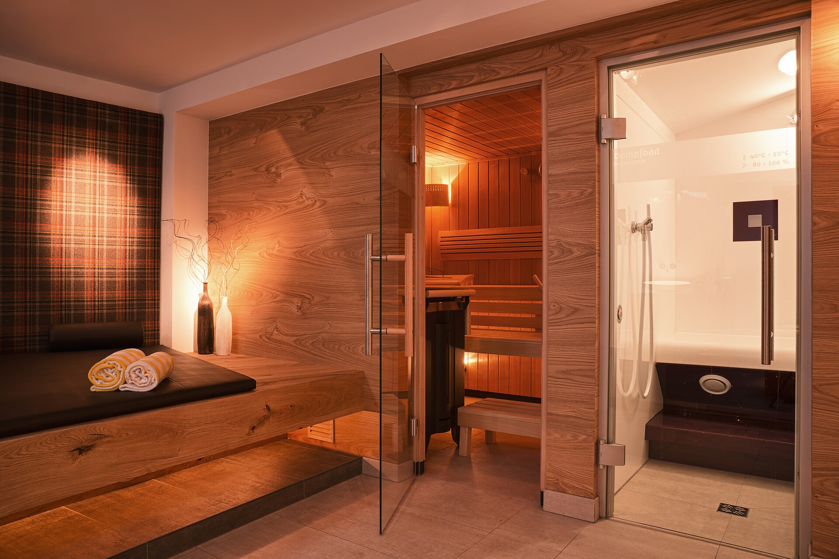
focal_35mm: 24
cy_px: 280
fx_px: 559
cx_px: 420
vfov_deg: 53.1
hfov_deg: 73.7
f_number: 13
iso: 100
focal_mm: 24
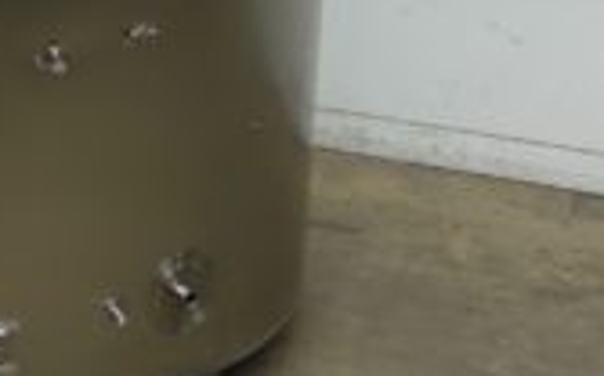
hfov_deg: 18.0
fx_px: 1858
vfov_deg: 11.3
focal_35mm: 113
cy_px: -99
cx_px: -18
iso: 125
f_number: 3.5
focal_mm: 13.56
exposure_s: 1/40
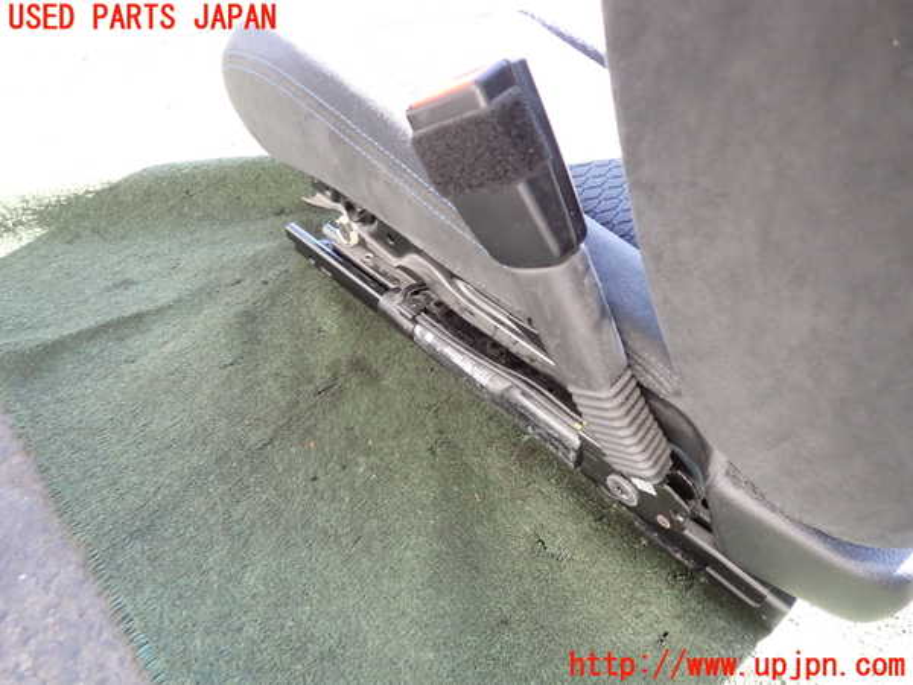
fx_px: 659
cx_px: 456
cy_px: 342
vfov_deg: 54.9
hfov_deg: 69.4
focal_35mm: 25
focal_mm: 4.5
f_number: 2
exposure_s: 1/60
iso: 125
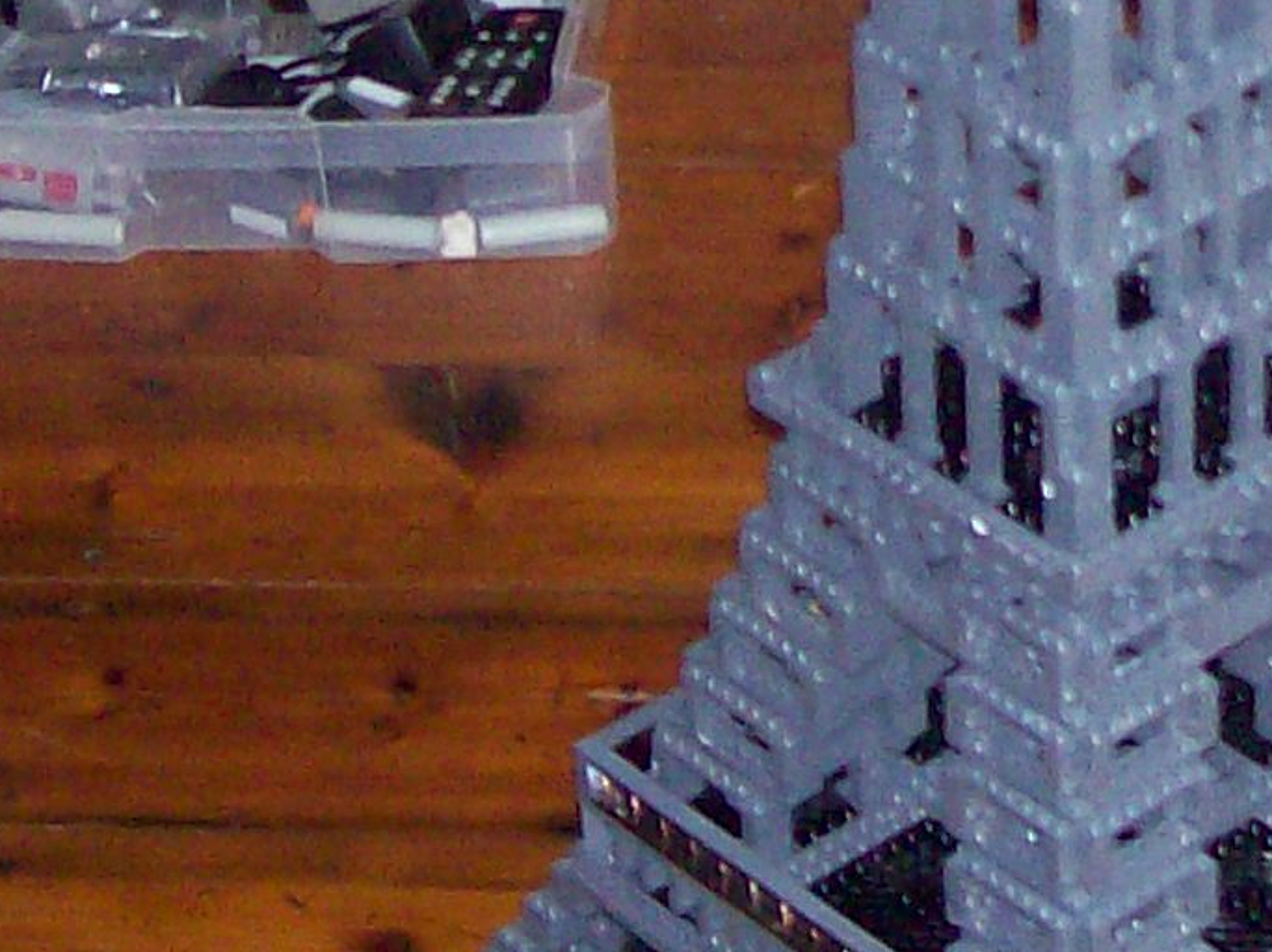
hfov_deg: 13.1
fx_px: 5508
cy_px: -54
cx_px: 1162
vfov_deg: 9.8
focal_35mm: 150
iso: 140
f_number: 2.7
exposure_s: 1/64
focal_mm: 6
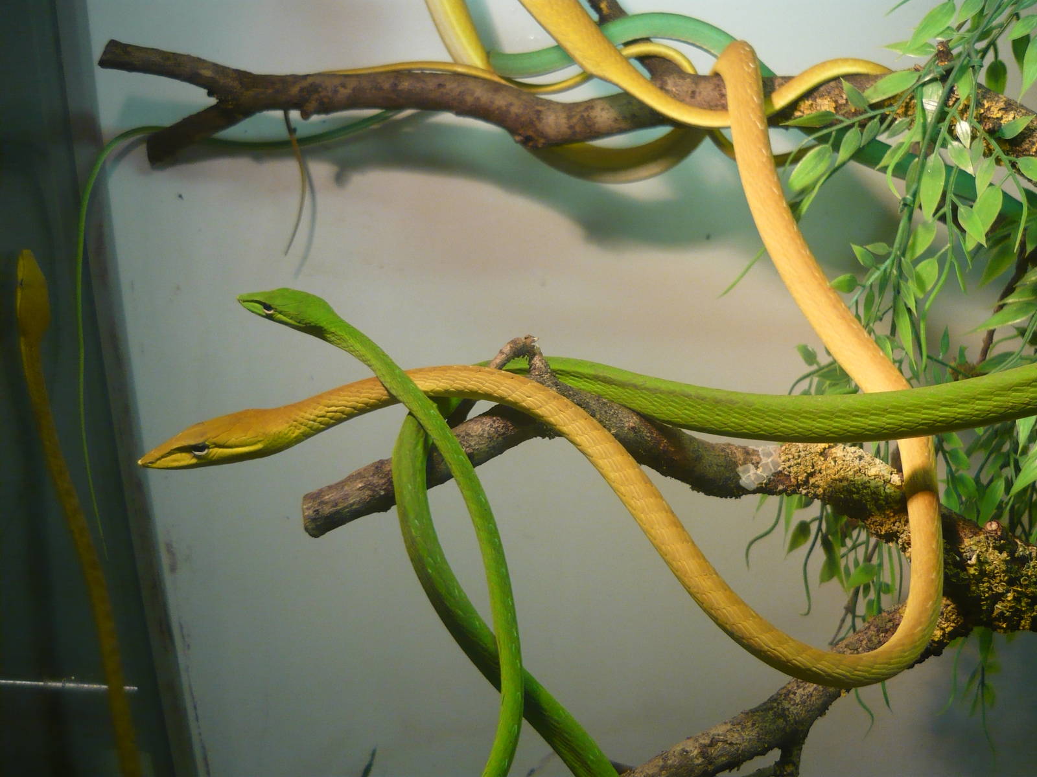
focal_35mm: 33
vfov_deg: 42.9
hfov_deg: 55.4
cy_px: 388
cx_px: 518
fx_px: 989
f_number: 2.8
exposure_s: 1/30
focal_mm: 5.5
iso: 250
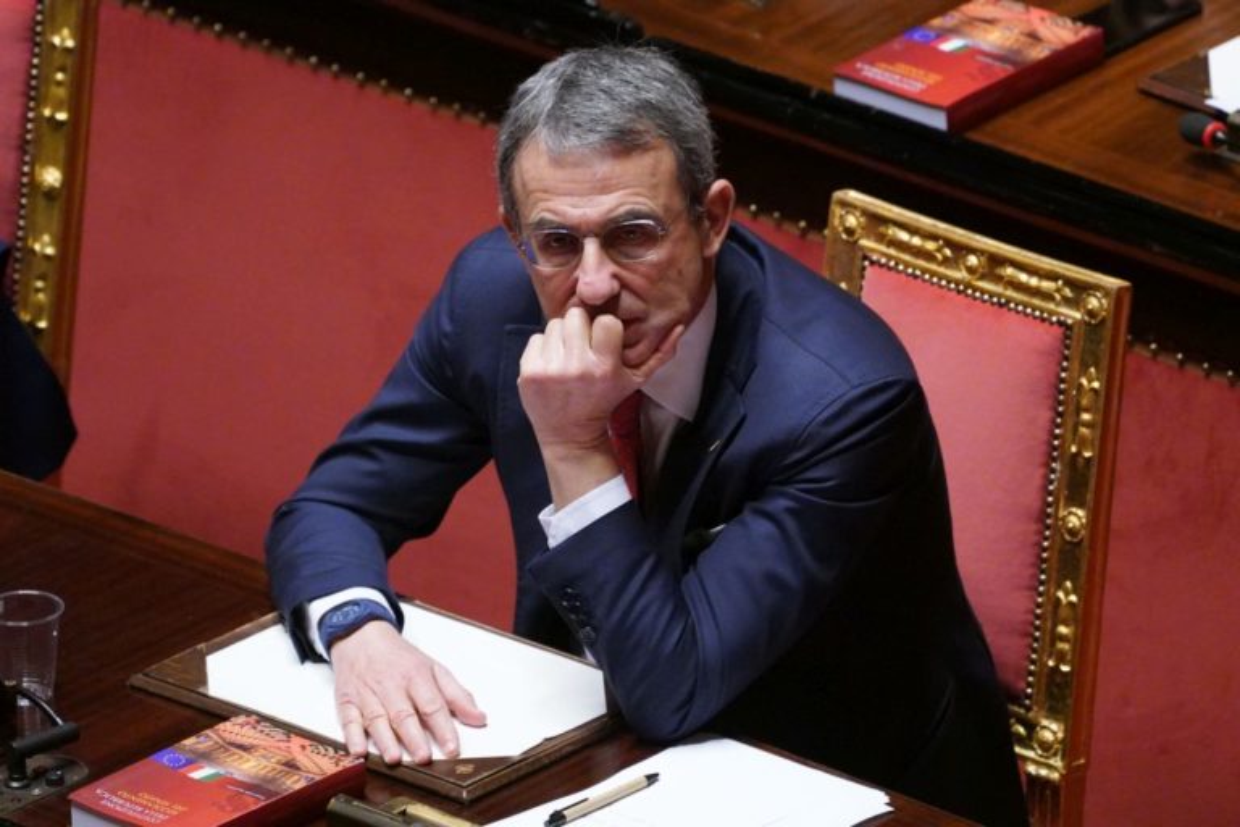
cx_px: 620
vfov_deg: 2.9
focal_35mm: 481
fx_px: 16566
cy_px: 414
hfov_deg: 4.3
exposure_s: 1/160
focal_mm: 321
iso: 10000
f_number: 5.6
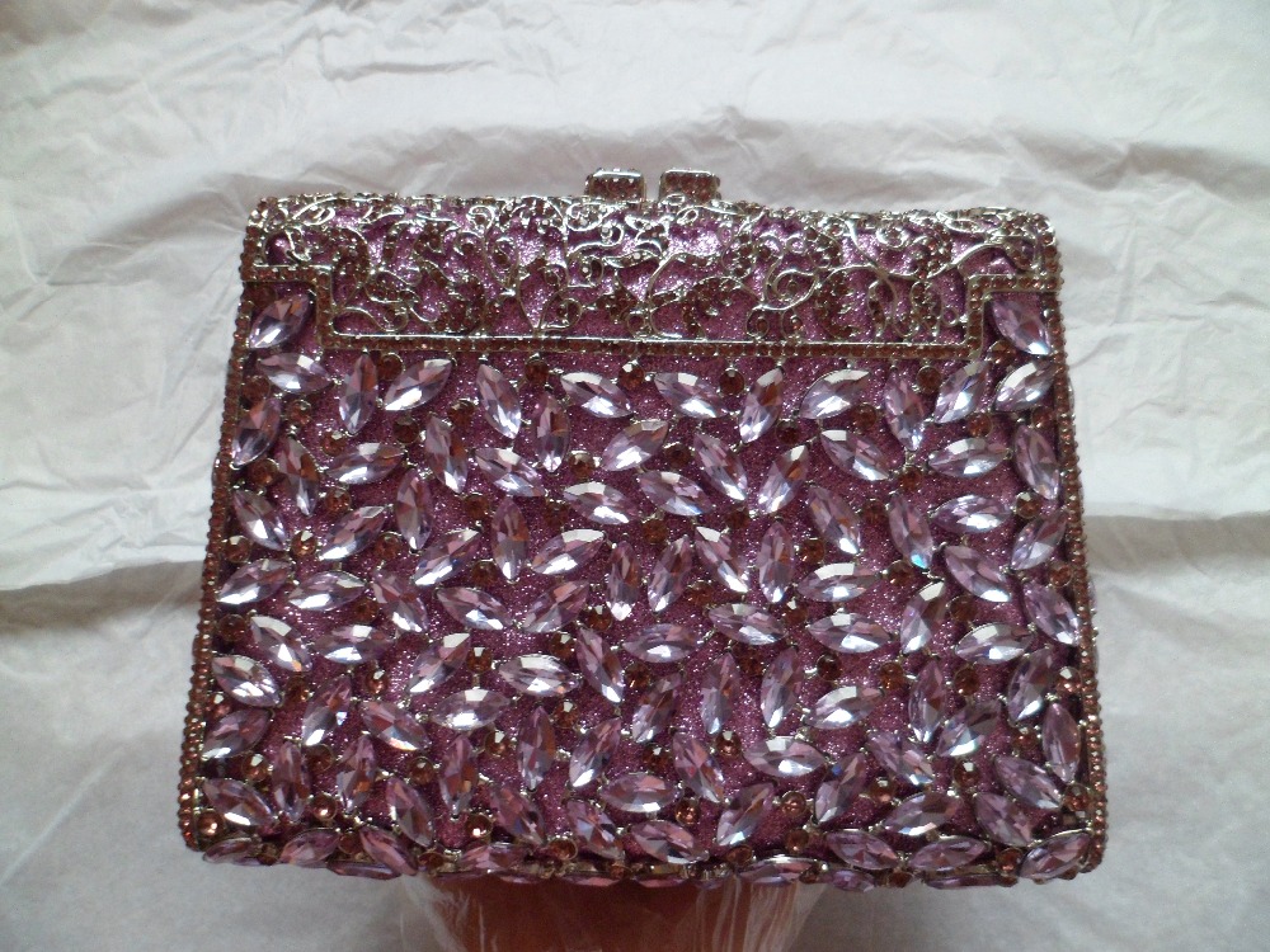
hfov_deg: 67.3
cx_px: 635
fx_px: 954
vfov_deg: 53.1
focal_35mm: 26
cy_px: 476
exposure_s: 1/45
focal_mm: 4.9
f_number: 3.3
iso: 200
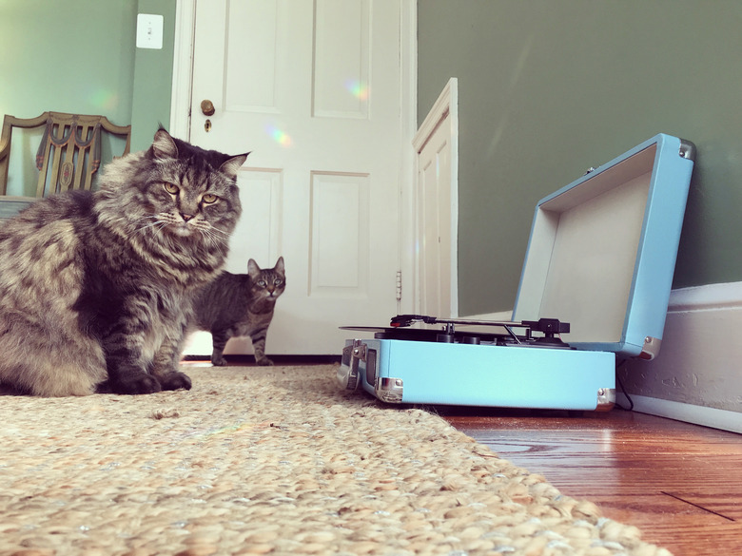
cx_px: 371
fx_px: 600
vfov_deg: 49.7
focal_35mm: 28
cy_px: 278
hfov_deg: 63.4
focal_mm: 3.99
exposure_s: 1/60
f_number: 1.8
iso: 25
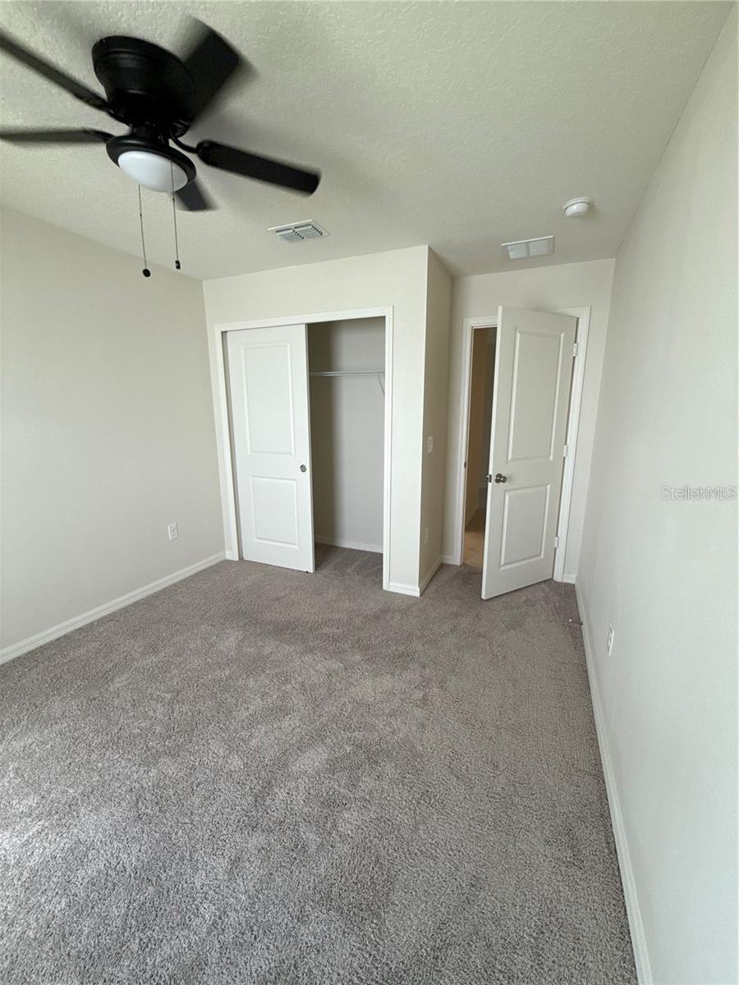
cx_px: 370
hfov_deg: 85.7
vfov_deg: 102.1
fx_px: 399
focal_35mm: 14
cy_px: 492
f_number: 2.2
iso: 160
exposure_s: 1/99
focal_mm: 2.22
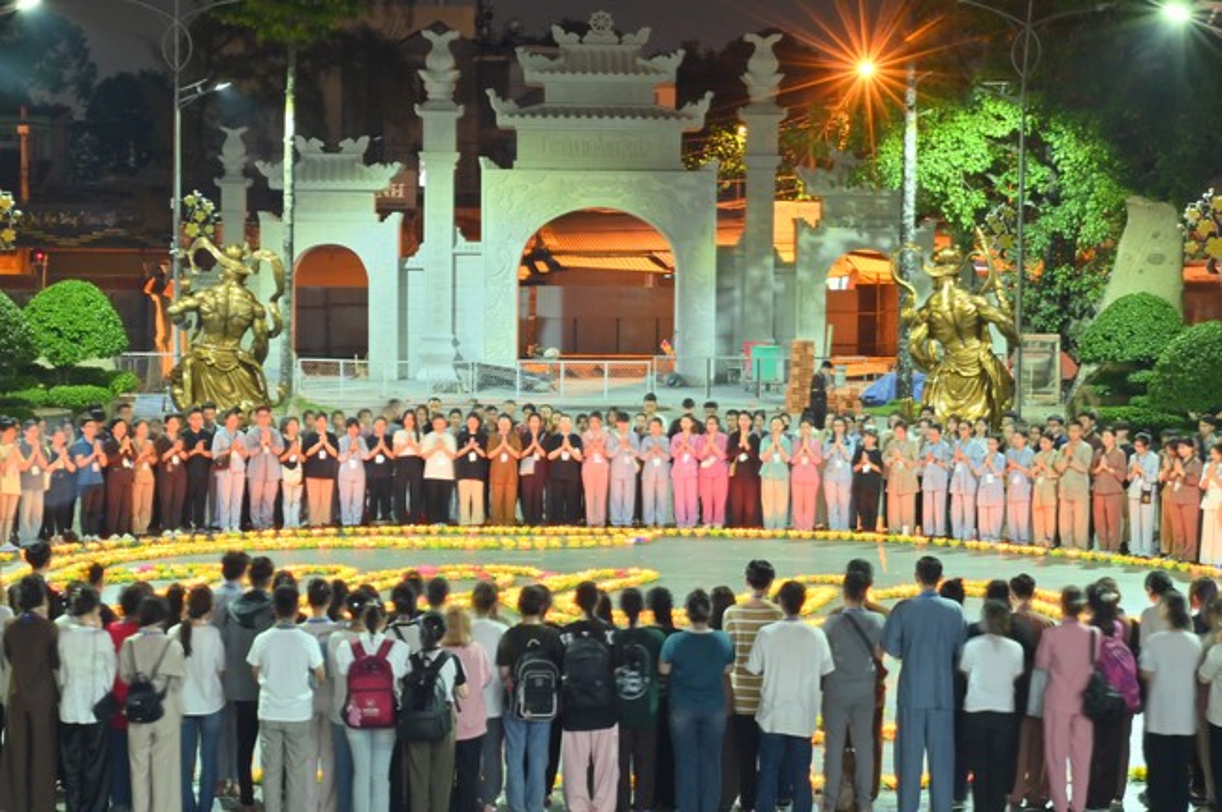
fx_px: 2645
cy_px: 406
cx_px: 611
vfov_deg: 17.5
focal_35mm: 78
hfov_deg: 26.0
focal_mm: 78
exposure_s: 15
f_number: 22
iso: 1000
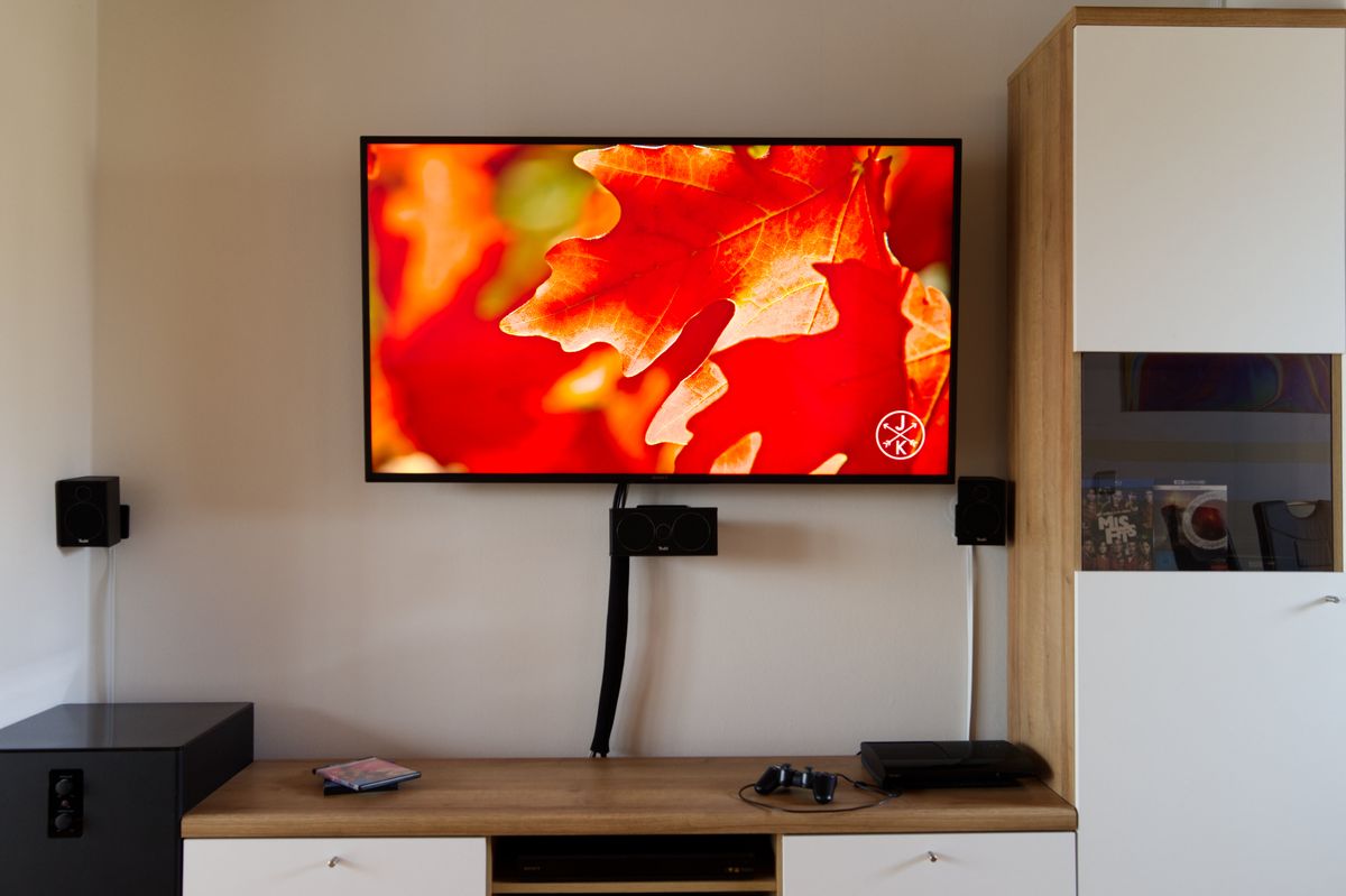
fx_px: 1121
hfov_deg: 62.0
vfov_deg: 43.6
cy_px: 448
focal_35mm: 30
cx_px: 673
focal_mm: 20
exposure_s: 1/8
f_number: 4.5
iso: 200
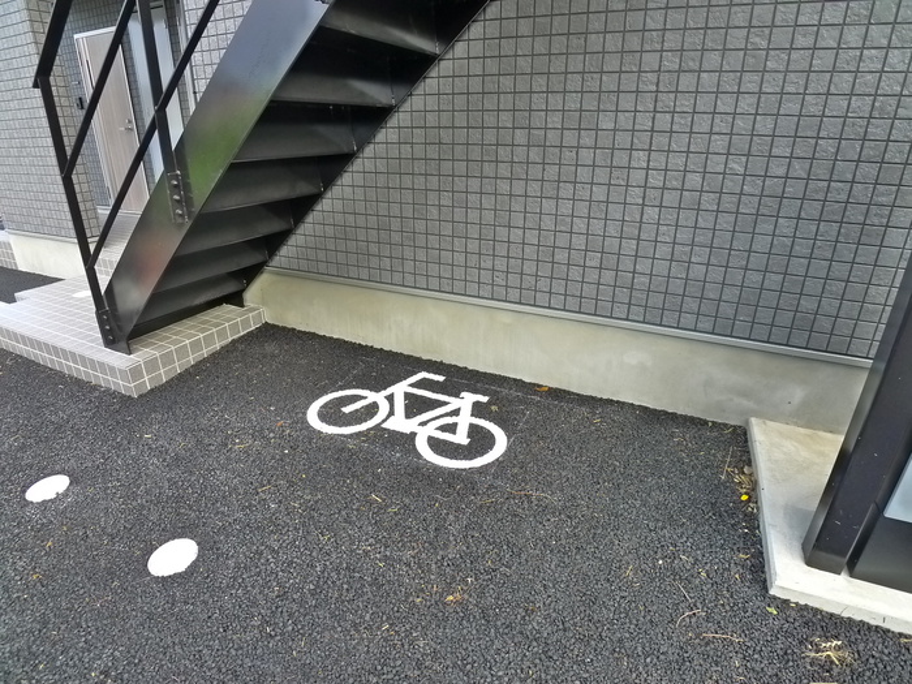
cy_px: 342
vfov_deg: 56.8
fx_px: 632
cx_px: 456
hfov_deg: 71.6
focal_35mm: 24
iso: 400
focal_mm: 5.1
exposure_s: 1/125
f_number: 2.8
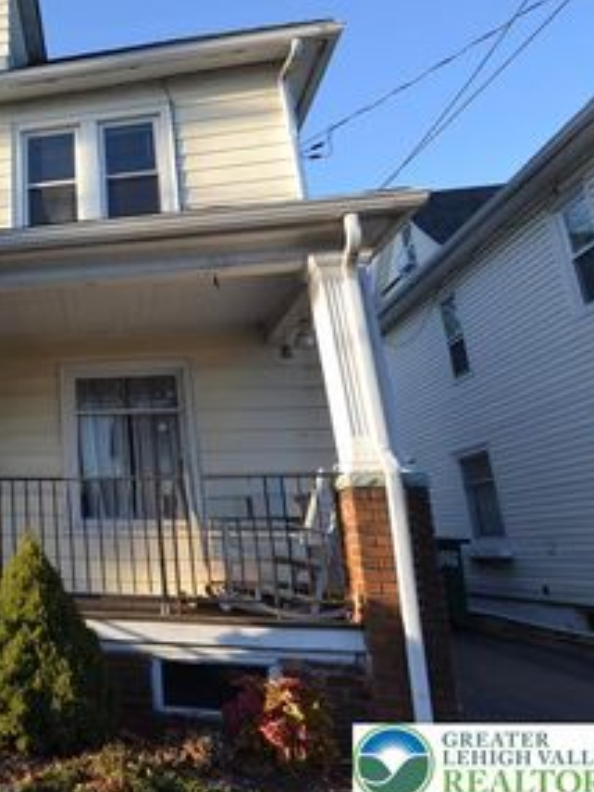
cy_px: 352
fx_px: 637
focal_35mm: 28
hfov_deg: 40.2
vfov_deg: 63.5
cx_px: -64
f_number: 5.6
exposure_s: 1/125
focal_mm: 11
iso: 100
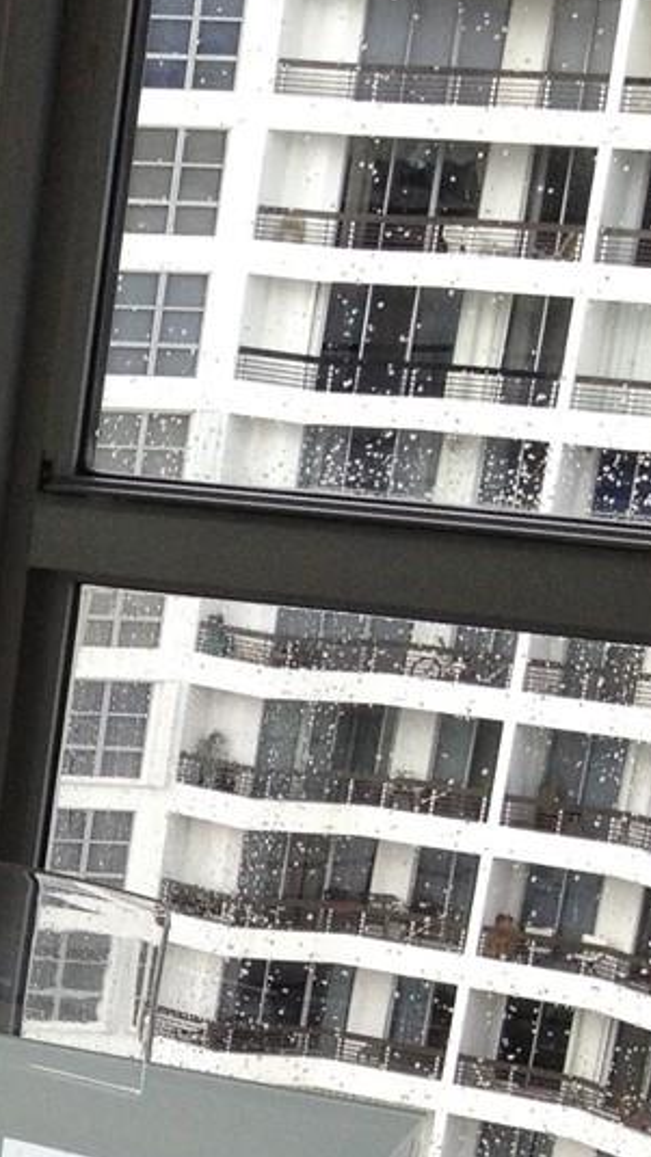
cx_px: -735
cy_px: 1194
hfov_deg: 9.7
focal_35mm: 114
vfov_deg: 18.2
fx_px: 3498
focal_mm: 4.28
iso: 100
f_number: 2.4
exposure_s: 1/152
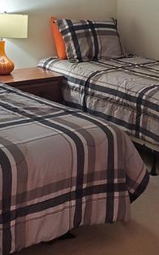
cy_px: 102
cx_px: 130
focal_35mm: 66
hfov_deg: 19.4
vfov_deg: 31.0
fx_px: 459
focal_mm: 4.3
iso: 400
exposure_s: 1/39
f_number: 2.4
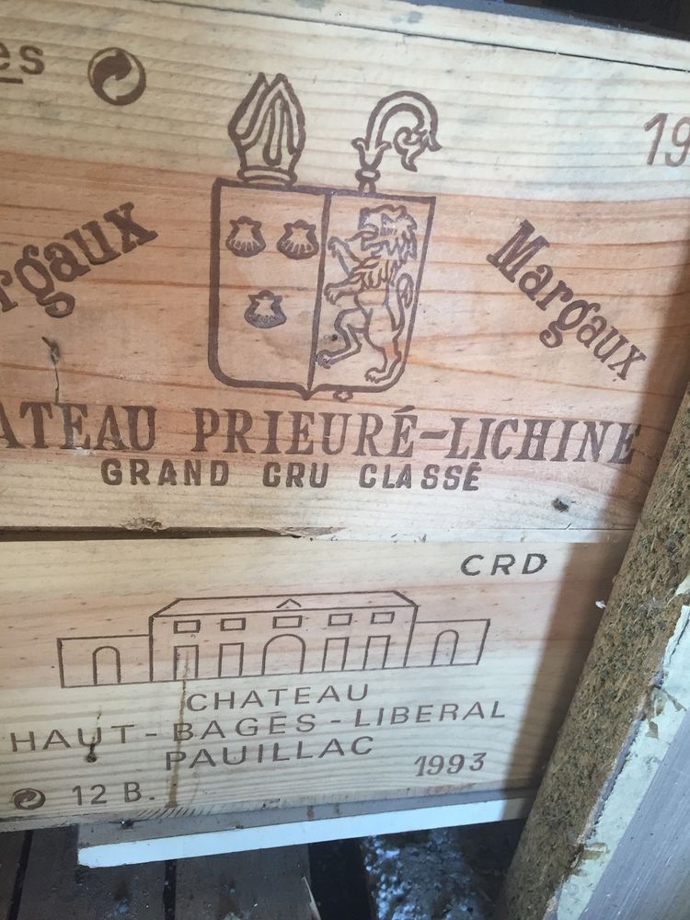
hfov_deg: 48.2
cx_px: 345
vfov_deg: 61.7
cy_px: 460
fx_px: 771
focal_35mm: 29
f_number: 2.2
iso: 64
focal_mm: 4.15
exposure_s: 1/33
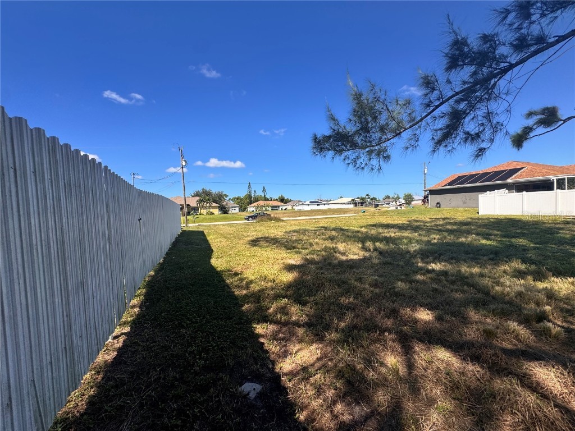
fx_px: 233
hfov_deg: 102.1
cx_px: 288
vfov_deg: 85.7
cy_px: 216
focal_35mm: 14
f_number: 2.2
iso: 50
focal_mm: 2.22
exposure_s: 1/2028
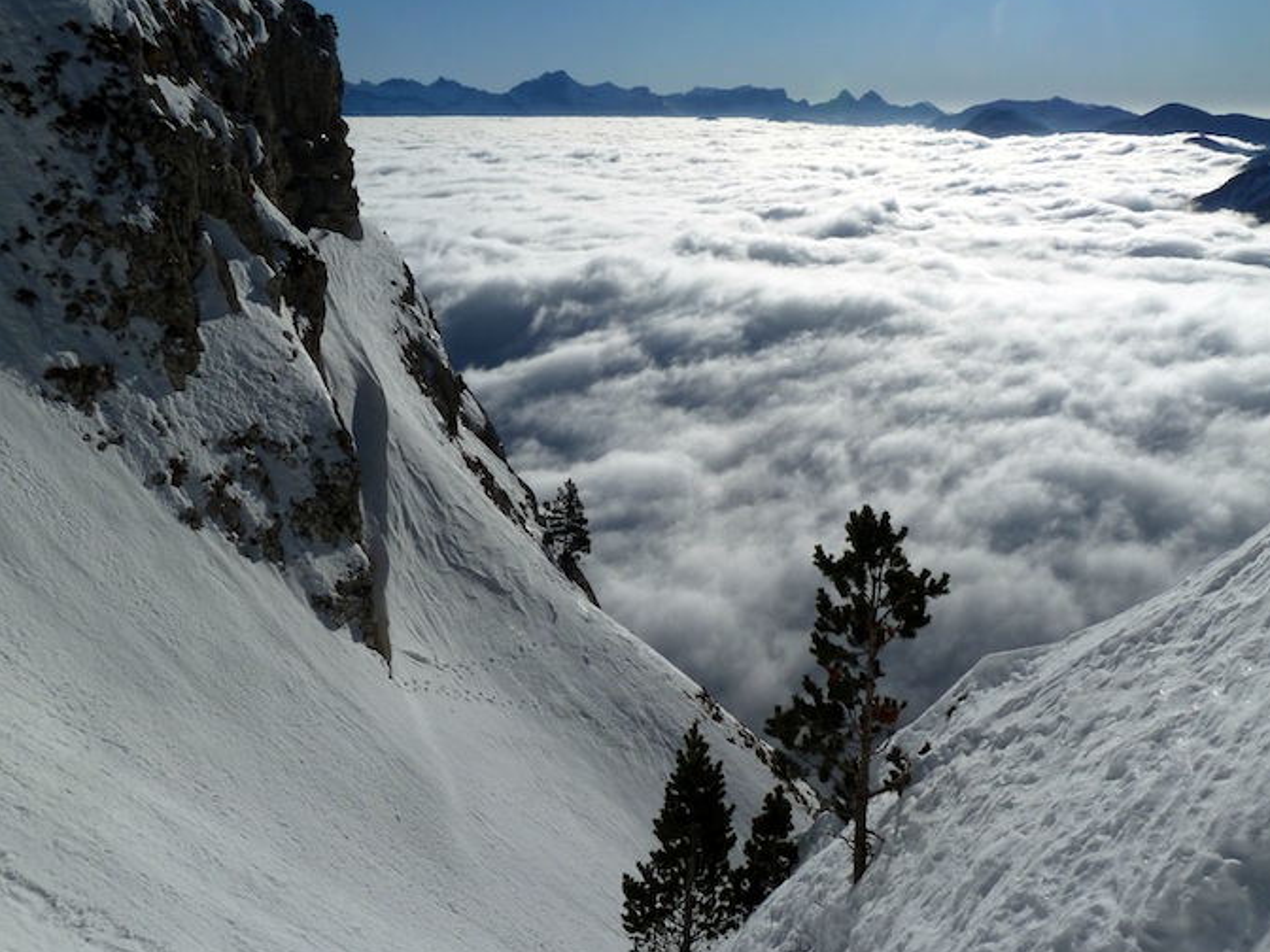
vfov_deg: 48.2
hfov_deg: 61.6
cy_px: 439
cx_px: 614
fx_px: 1064
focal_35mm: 29
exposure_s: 1/1300
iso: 80
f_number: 6.3
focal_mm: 4.1
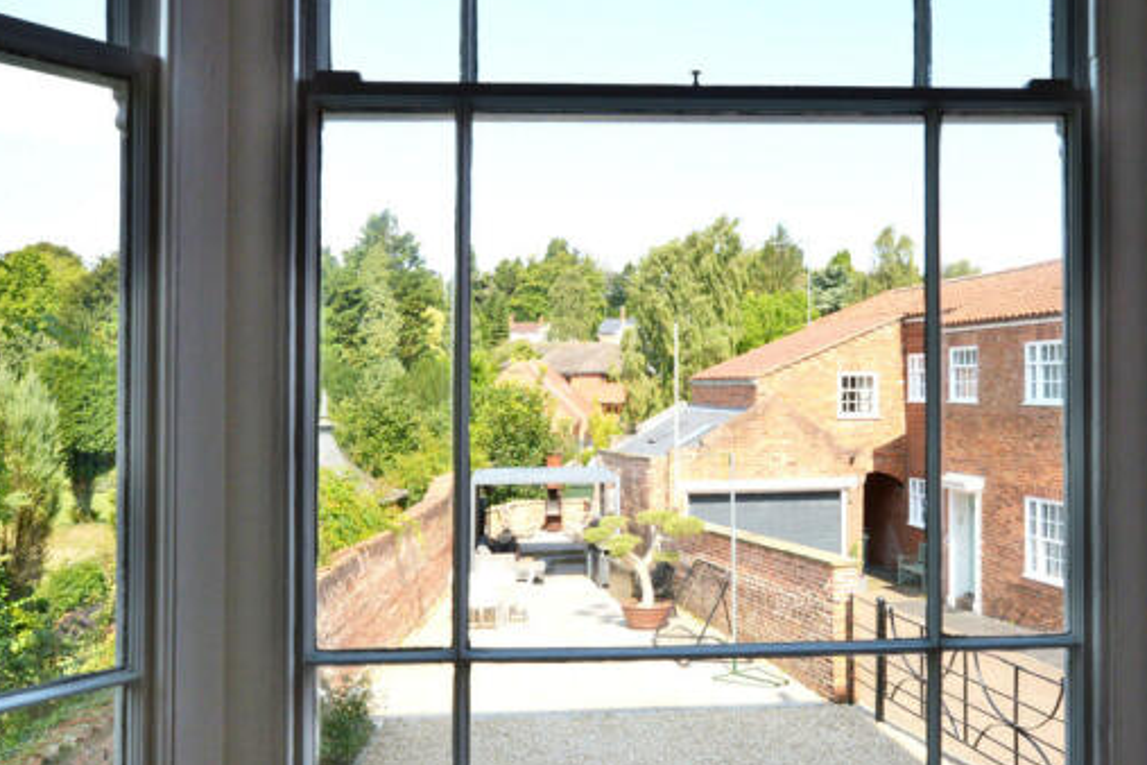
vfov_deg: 42.2
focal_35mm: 31
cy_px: 439
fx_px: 988
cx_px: 584
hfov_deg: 60.3
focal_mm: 16
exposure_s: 1/320
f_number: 9
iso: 200
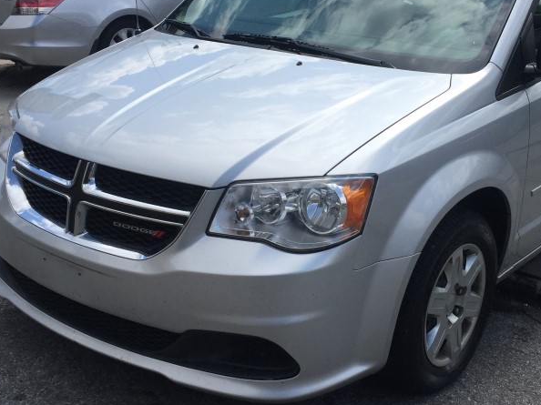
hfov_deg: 38.1
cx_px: 322
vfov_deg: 29.0
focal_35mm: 50
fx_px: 781
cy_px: 154
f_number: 2.2
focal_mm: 4.15
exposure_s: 1/2639
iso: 32
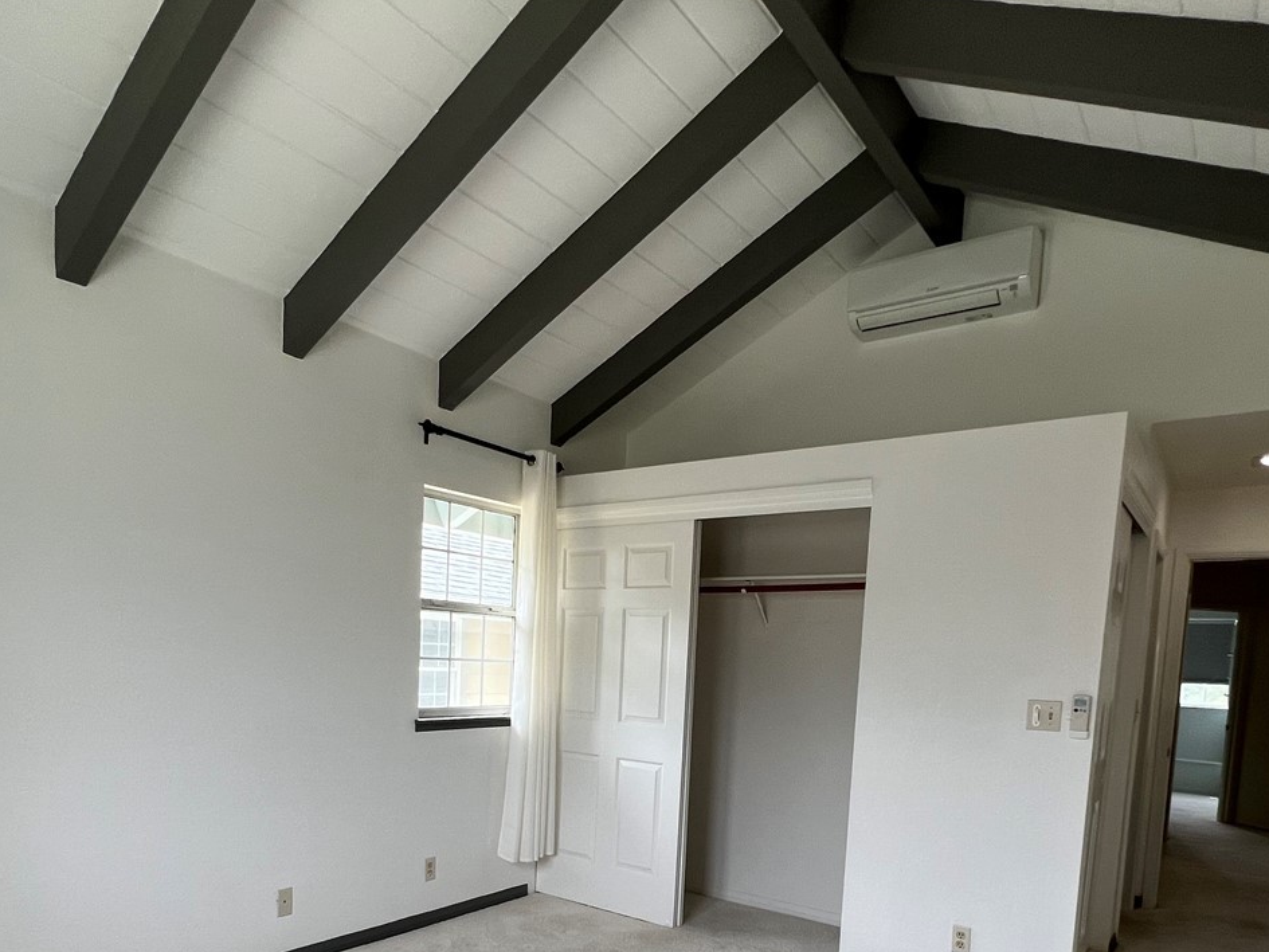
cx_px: 576
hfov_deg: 76.2
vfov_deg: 57.5
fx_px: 807
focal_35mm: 22
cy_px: 730
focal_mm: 1.57
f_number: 1.8
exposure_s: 1/99
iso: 64
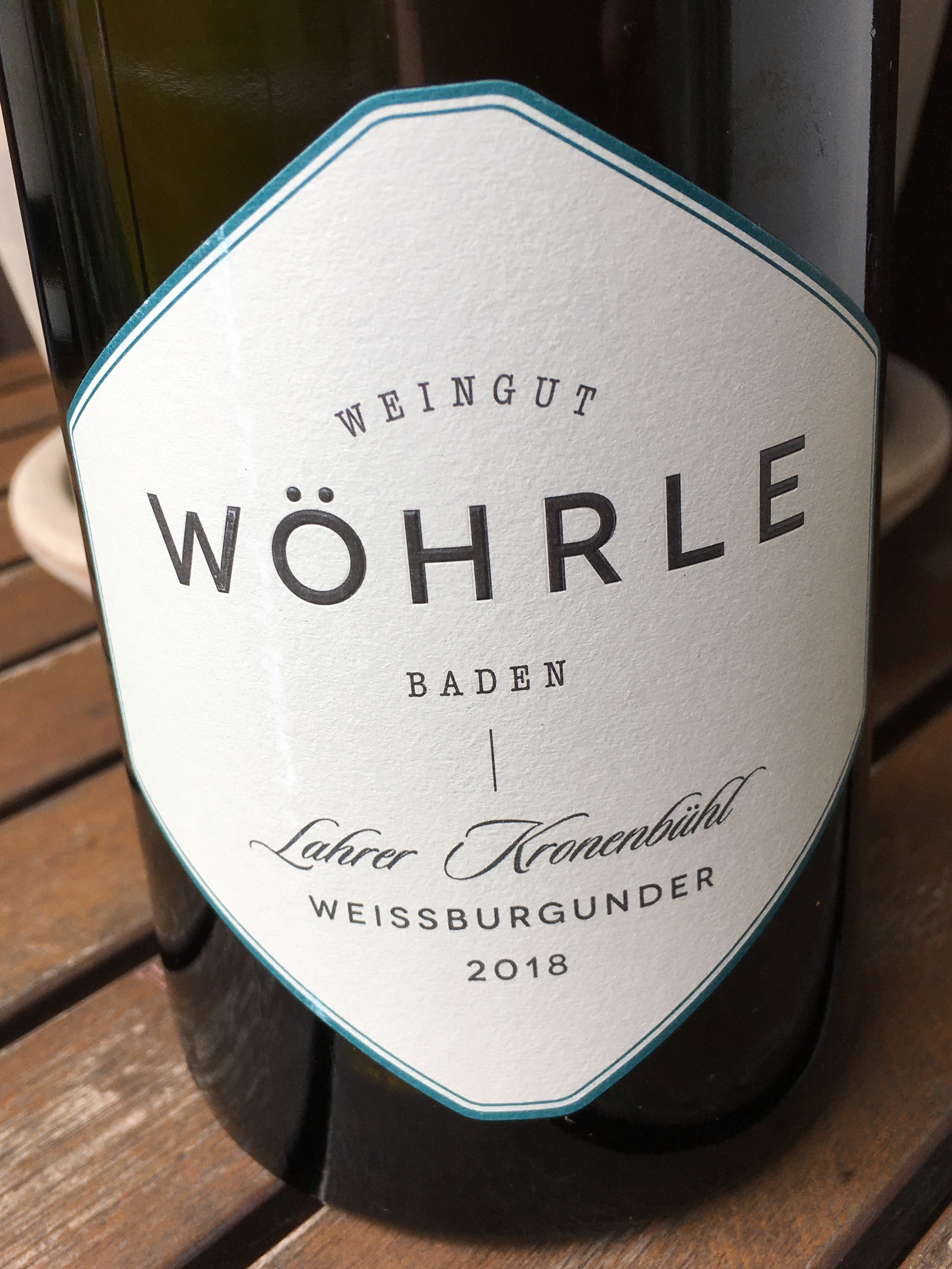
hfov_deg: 48.2
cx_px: 476
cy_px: 634
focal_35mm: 29
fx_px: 1063
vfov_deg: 61.7
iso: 25
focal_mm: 4.15
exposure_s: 1/334
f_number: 2.2
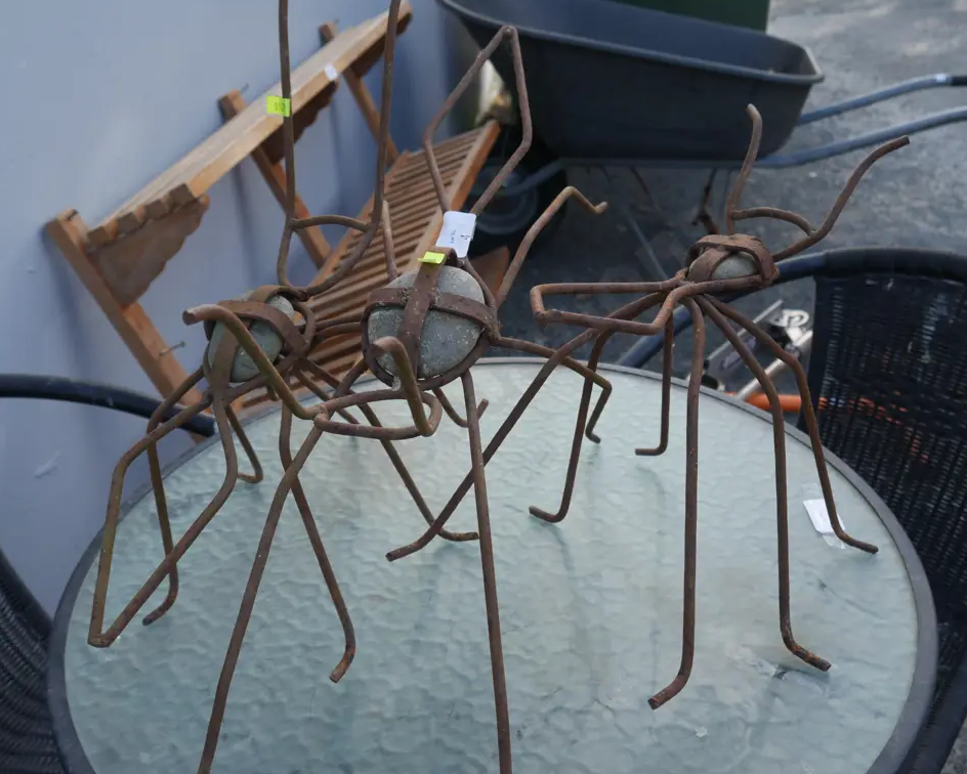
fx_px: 1031
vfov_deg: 41.2
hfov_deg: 50.3
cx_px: 499
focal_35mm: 36
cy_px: 381
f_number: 5
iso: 200
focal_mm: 17
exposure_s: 1/200
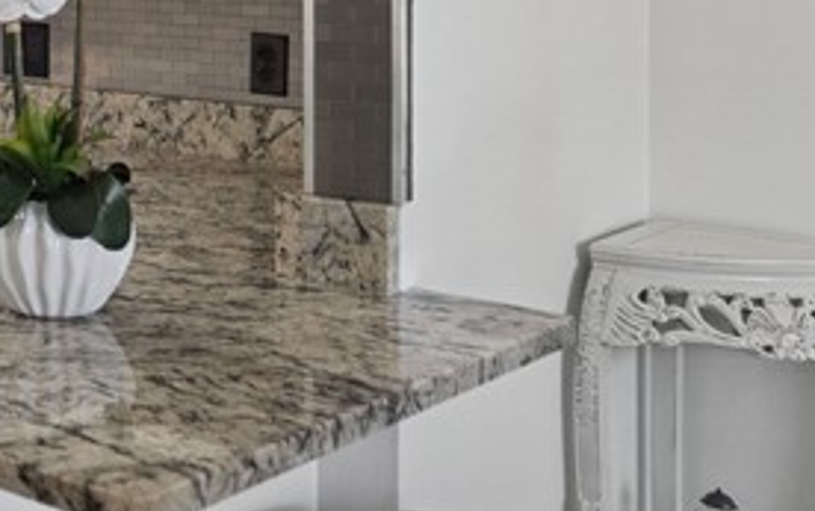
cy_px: -69
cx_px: -291
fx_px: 1512
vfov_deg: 18.4
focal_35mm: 68
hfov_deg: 25.3
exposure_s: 1/2000
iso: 250
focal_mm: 17
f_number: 2.8
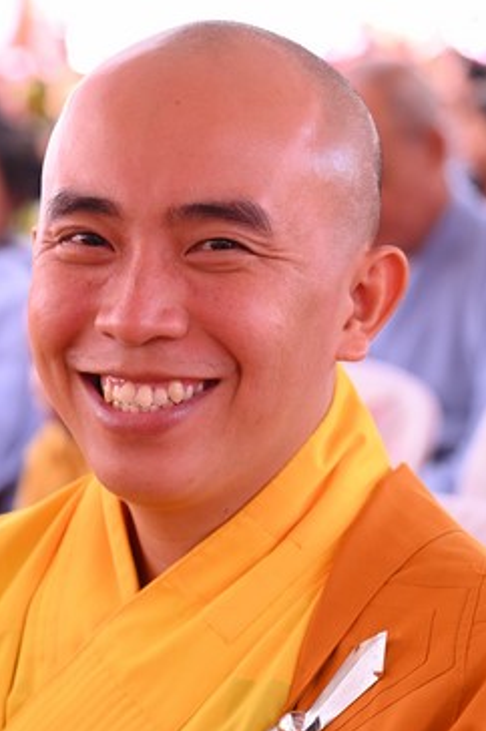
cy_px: 564
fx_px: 3104
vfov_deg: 13.4
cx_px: 124
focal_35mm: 153
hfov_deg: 8.9
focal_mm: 86
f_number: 4.5
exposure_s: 1/160
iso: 1600
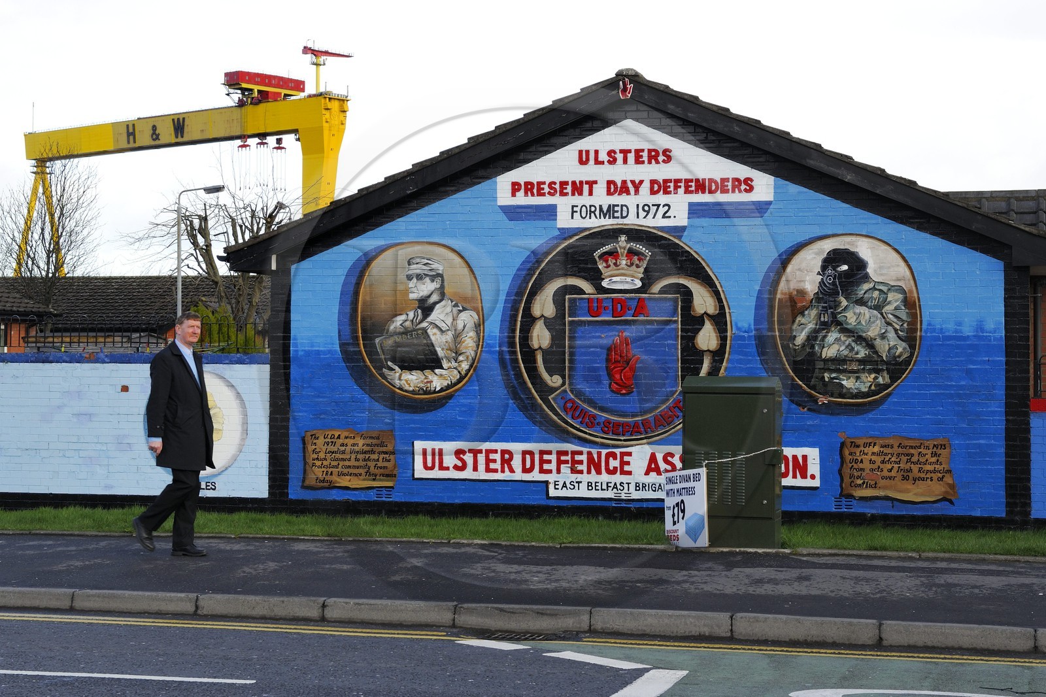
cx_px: 523
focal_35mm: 56
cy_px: 348
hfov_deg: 35.6
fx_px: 1627
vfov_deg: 24.2
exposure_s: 1/200
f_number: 11
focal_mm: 56
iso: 800
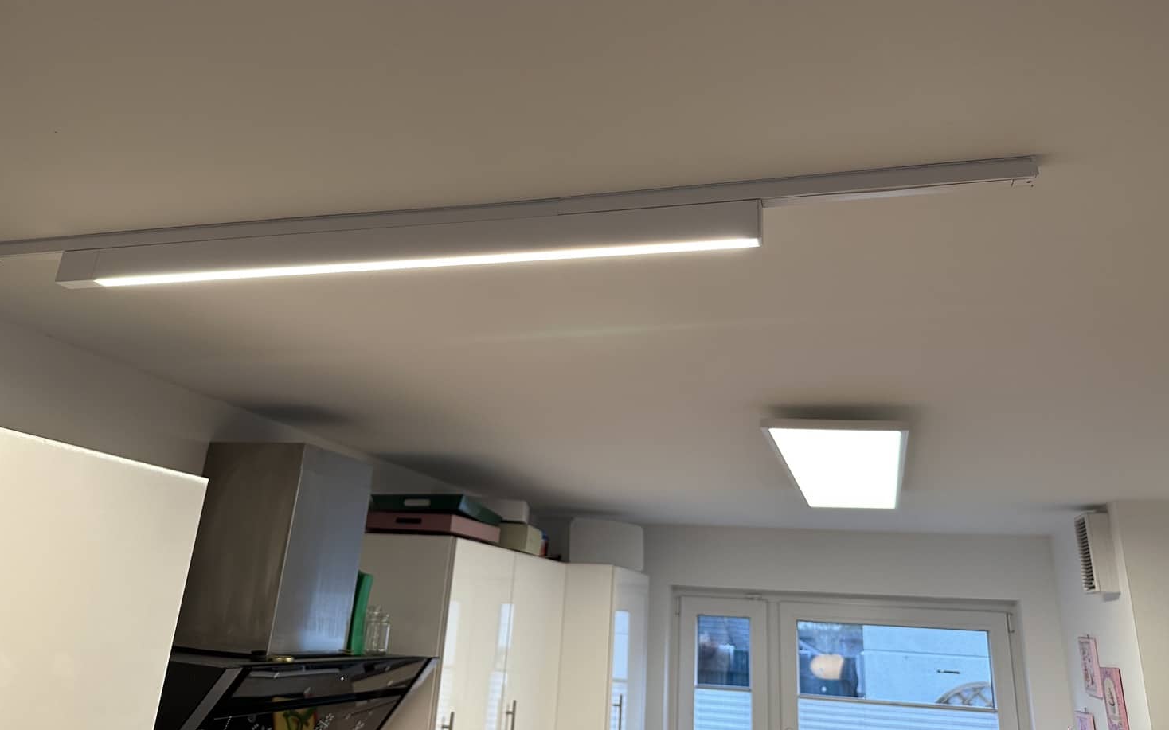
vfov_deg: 47.3
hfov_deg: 70.4
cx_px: 595
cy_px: 288
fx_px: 828
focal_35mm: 26
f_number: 1.78
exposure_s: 1/91
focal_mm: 6.86
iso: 250
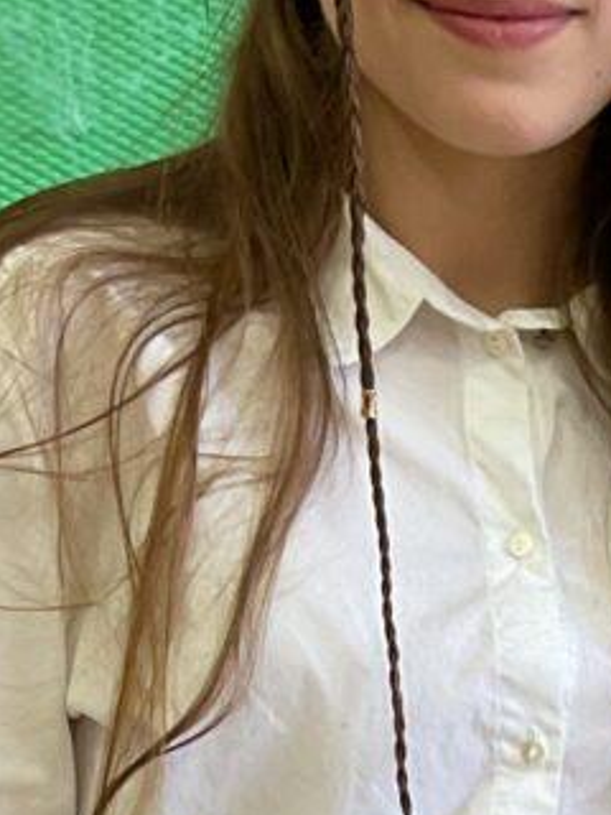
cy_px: 1378
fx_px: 3412
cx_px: 952
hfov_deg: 9.9
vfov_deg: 12.6
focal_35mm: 145
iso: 50
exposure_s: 1/50
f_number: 1.8
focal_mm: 3
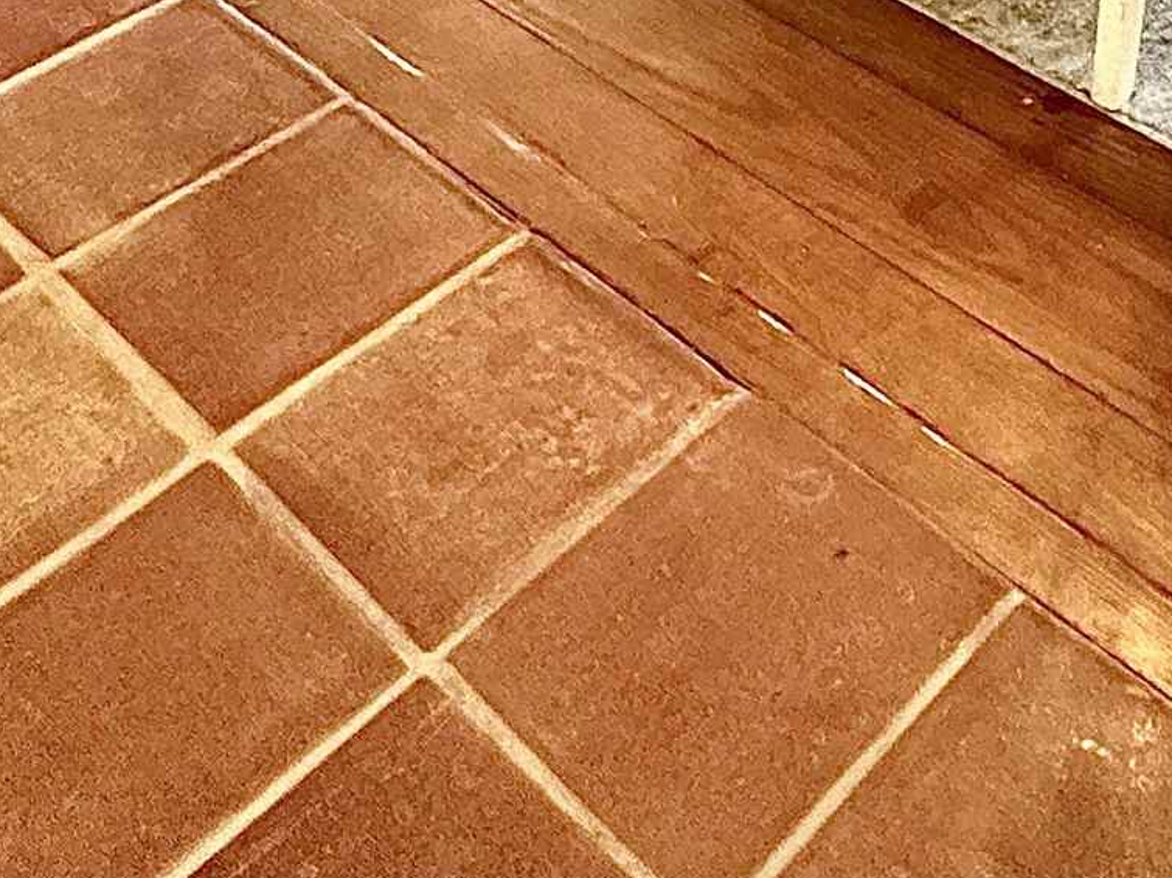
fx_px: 1930
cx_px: 1184
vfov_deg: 18.5
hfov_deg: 31.2
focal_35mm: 57
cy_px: -799
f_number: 2.2
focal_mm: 2.22
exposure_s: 1/60
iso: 200
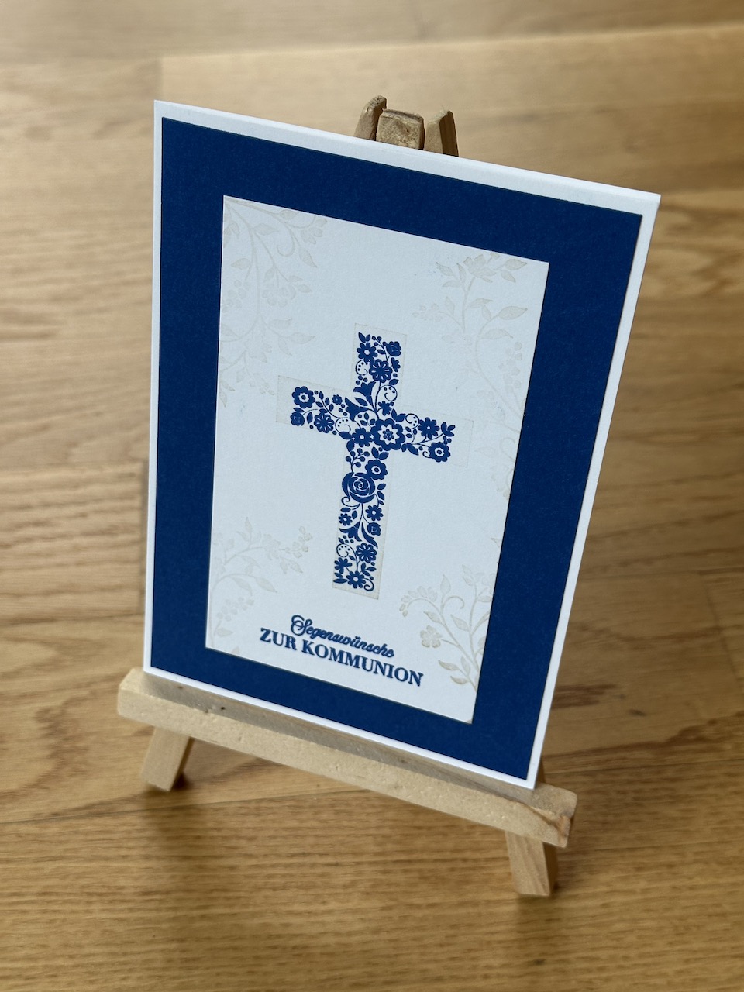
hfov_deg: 30.3
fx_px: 1376
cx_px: 372
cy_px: 496
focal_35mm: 48
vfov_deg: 39.7
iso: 80
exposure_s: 1/76
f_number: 1.78
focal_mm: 6.86
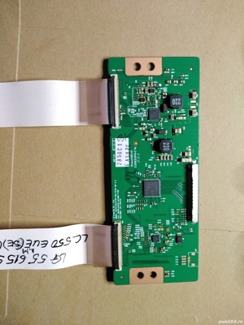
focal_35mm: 26
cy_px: 162
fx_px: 244
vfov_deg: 67.3
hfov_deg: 53.1
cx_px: 122
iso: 108
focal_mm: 3.62
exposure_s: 1/33.3
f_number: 1.8
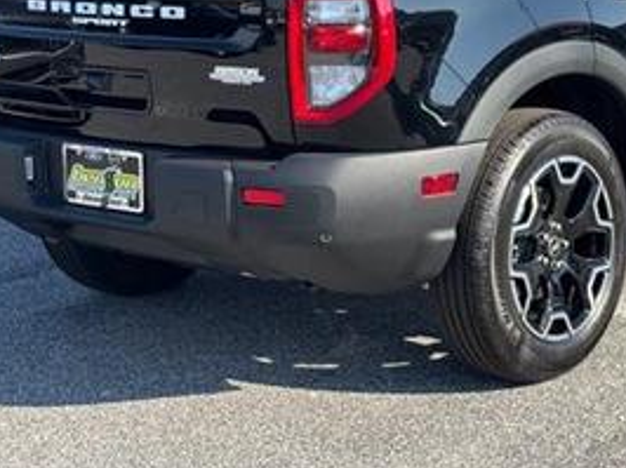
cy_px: 75
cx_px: 454
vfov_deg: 16.1
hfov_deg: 21.4
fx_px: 1644
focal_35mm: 91
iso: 64
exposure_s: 1/1597
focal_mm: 6.76
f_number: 1.78
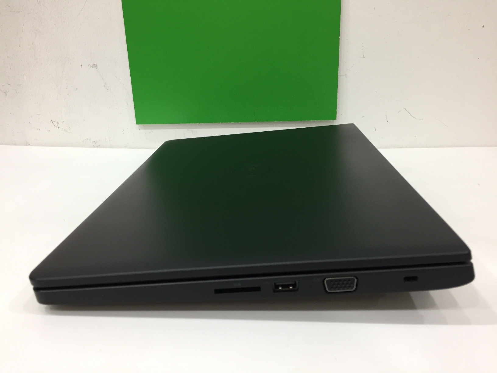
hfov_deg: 61.7
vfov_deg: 48.2
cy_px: 186
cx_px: 248
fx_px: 416
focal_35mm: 29
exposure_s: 1/33
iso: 125
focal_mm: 4.15
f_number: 2.2
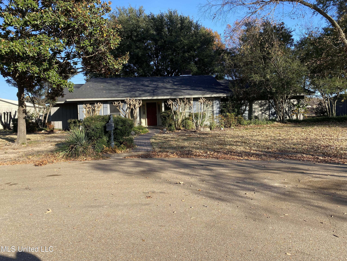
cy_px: 130
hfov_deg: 67.3
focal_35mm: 26
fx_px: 261
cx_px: 174
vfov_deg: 53.1
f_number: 1.8
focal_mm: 4.25
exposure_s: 1/1034
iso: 32
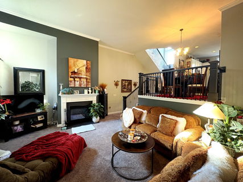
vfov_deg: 85.6
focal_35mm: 14
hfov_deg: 102.1
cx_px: 122
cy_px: 91
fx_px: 98
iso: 500
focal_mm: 2.22
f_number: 2.2
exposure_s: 1/60
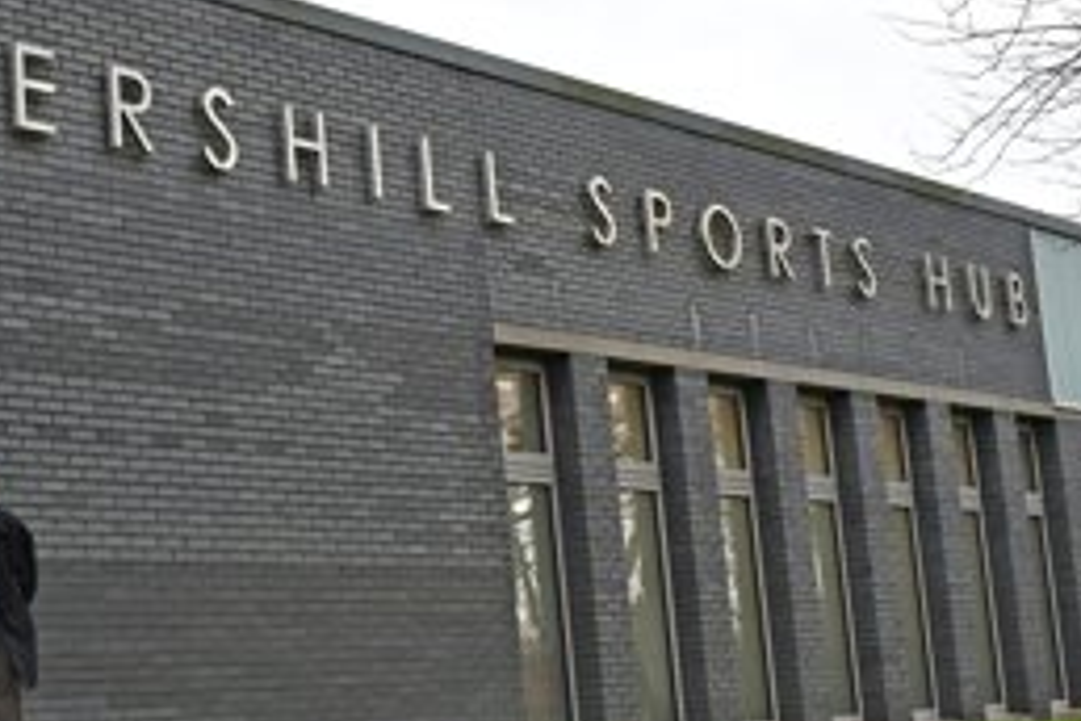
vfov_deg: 20.0
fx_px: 2042
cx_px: 243
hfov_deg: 29.1
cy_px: 344
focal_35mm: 68
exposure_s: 1/250
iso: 360
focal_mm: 26
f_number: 5.6
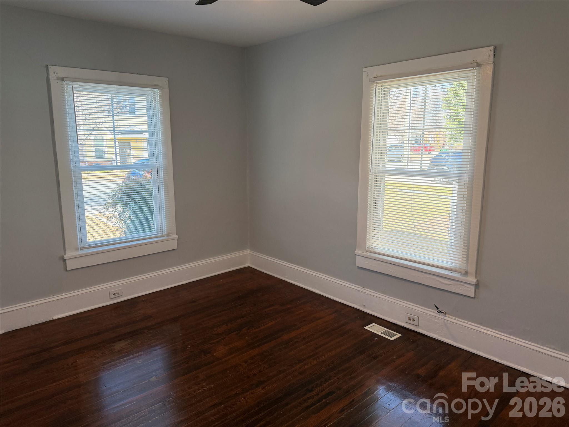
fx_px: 394
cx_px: 284
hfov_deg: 71.6
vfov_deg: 56.8
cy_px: 214
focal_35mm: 24
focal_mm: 6.76
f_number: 1.78
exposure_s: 1/191
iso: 160
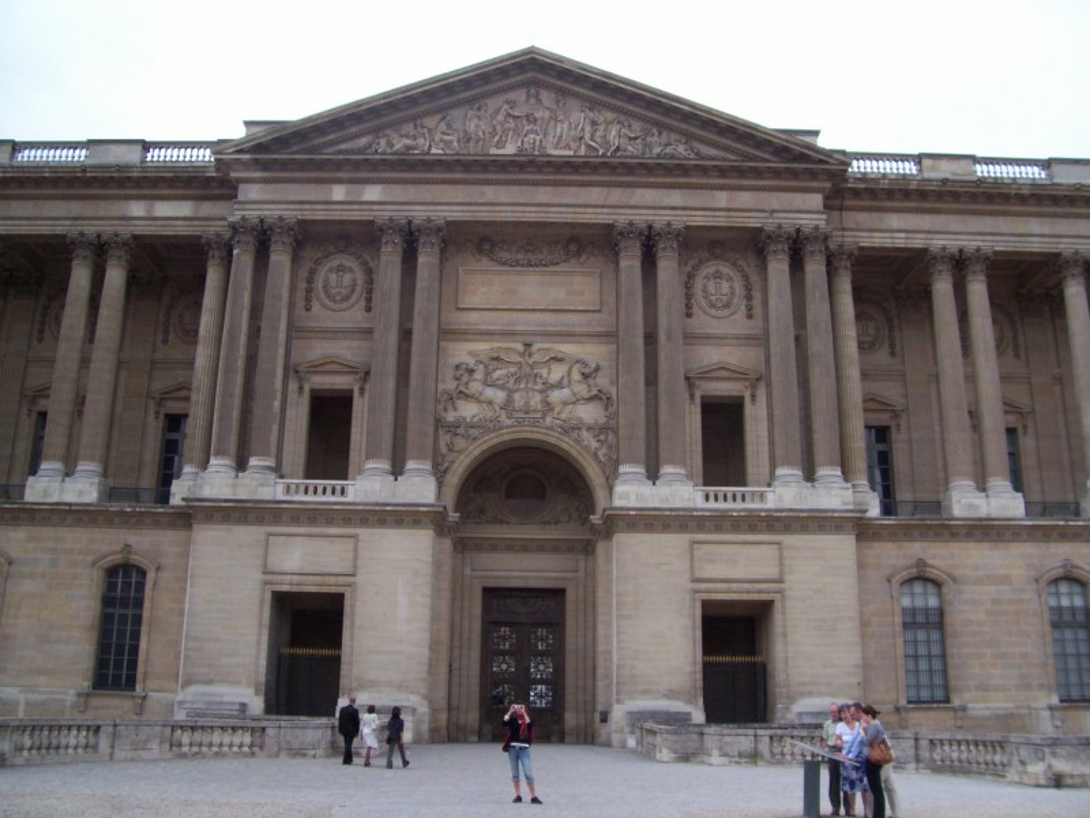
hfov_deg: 54.0
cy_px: 409
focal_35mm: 34
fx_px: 1071
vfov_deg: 41.8
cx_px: 545
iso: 80
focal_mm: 5.6
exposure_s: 1/746
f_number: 2.7
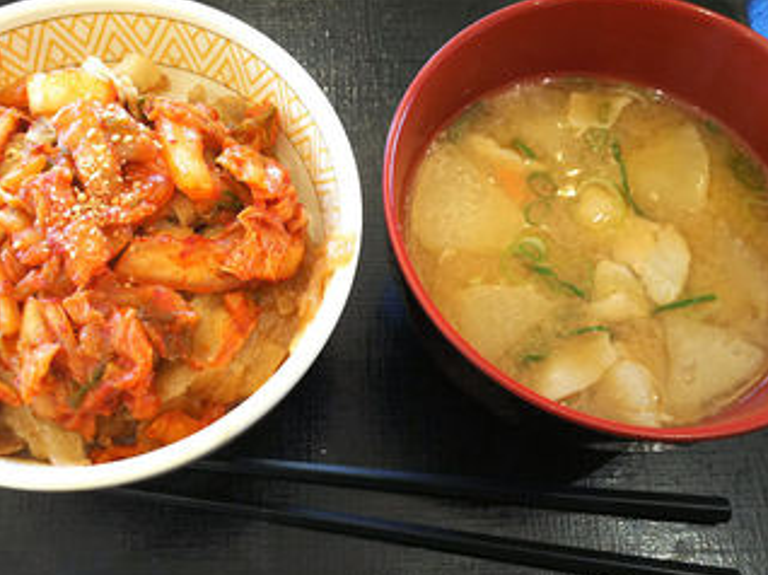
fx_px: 754
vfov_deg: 41.7
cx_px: 326
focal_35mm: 34
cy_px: 256
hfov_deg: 53.8
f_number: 1.9
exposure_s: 1/60
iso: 80
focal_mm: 4.2
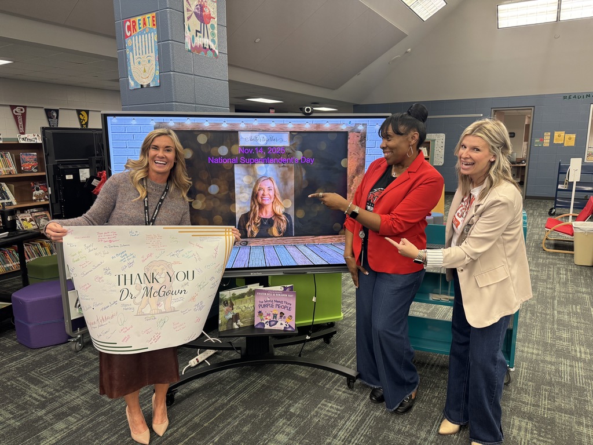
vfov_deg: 56.8
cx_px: 296
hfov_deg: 71.6
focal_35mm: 24
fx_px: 411
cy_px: 222
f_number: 1.78
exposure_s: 1/90
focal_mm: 6.76
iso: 160
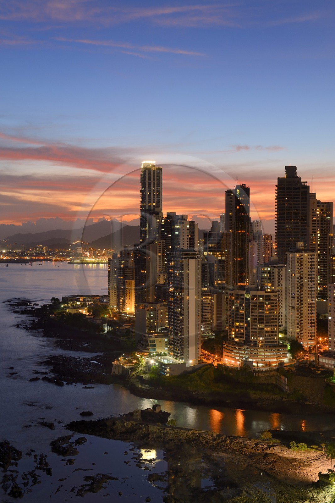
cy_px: 252
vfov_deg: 41.1
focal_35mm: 48
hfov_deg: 28.1
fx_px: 670
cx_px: 168
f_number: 6.3
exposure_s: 2
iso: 400
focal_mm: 48
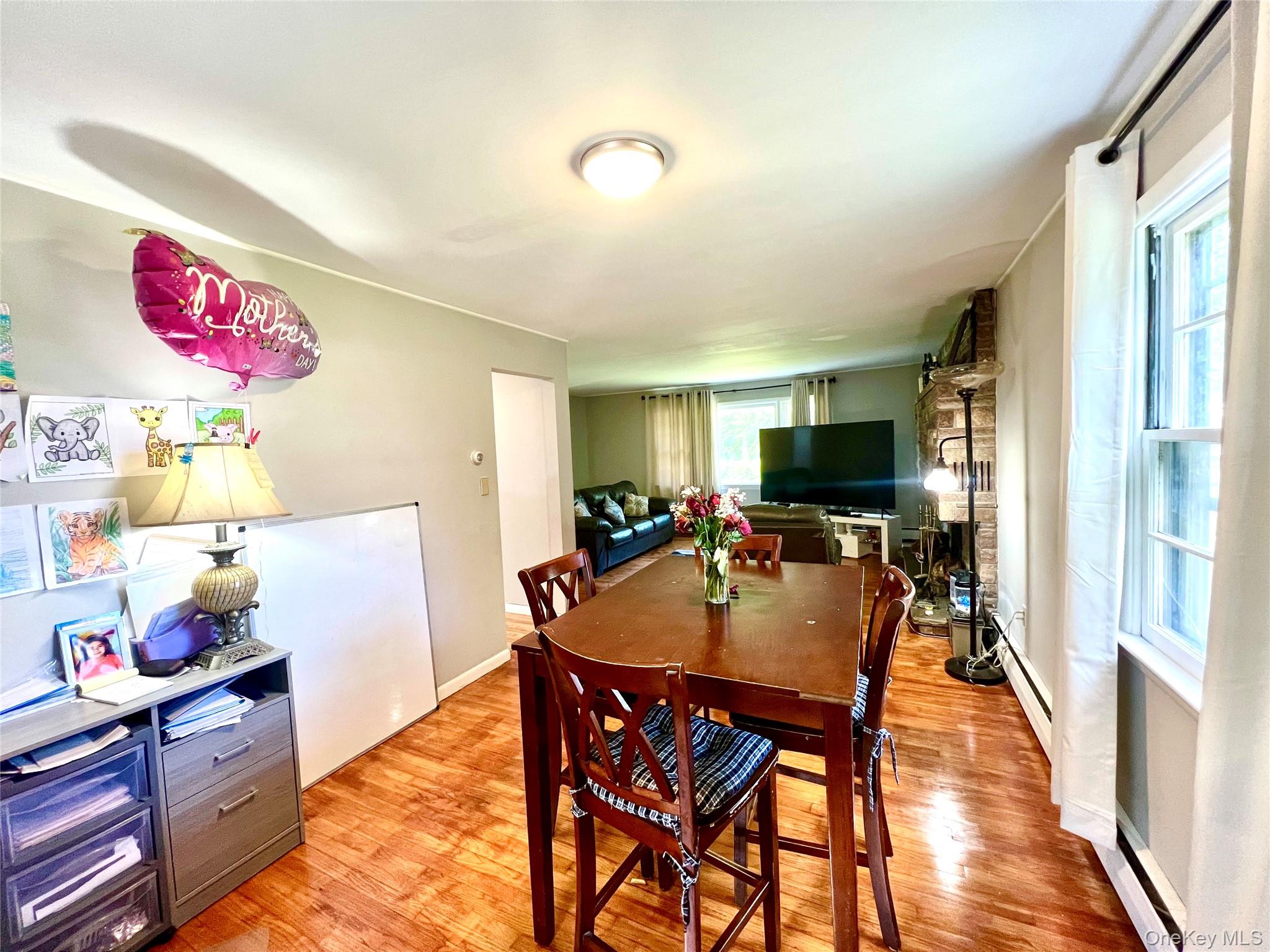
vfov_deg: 89.9
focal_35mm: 13
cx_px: 635
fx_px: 477
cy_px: 476
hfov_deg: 106.2
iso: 250
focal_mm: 1.57
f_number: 1.8
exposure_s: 1/60
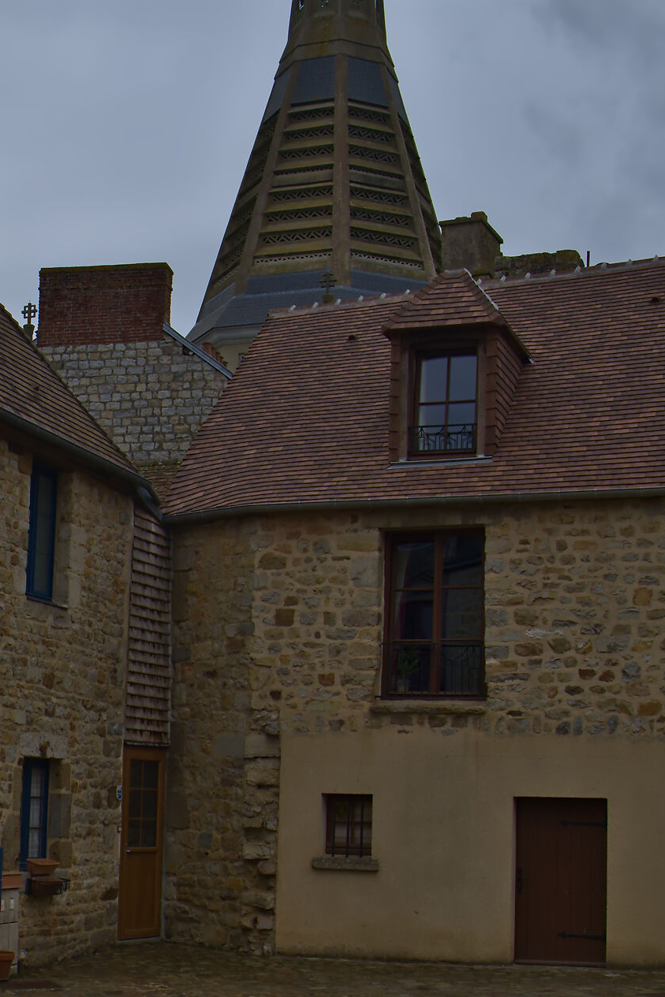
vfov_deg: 36.2
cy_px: 577
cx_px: 203
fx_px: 1524
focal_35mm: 55
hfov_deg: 24.4
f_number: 8
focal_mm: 19.6
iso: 200
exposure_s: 1/250
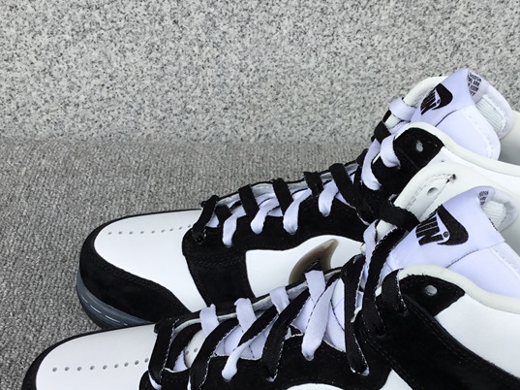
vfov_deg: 27.7
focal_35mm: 52
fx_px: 781
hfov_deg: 36.6
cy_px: 283
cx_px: 326
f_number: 2.4
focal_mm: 3.3
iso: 25
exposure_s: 1/225
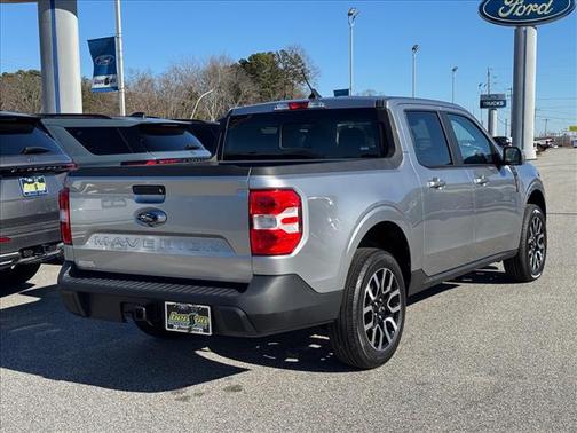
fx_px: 800
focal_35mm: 48
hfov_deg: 39.7
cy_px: 216
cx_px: 288
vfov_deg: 30.3
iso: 64
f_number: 1.78
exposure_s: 1/3817
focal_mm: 6.76
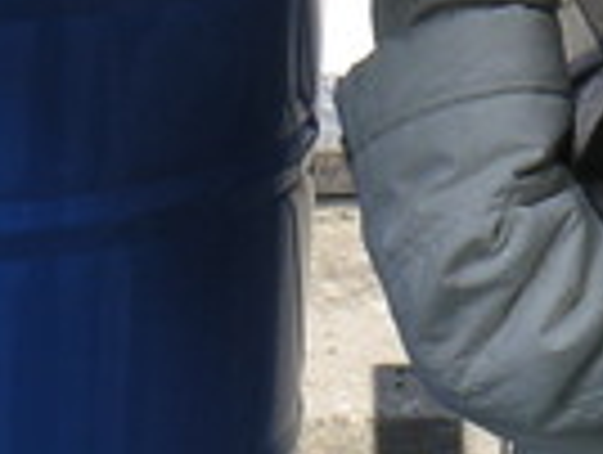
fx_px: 5462
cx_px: 416
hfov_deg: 6.3
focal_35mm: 313
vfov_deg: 4.7
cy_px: -119
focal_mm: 11.3
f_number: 3.2
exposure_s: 1/350
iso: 50
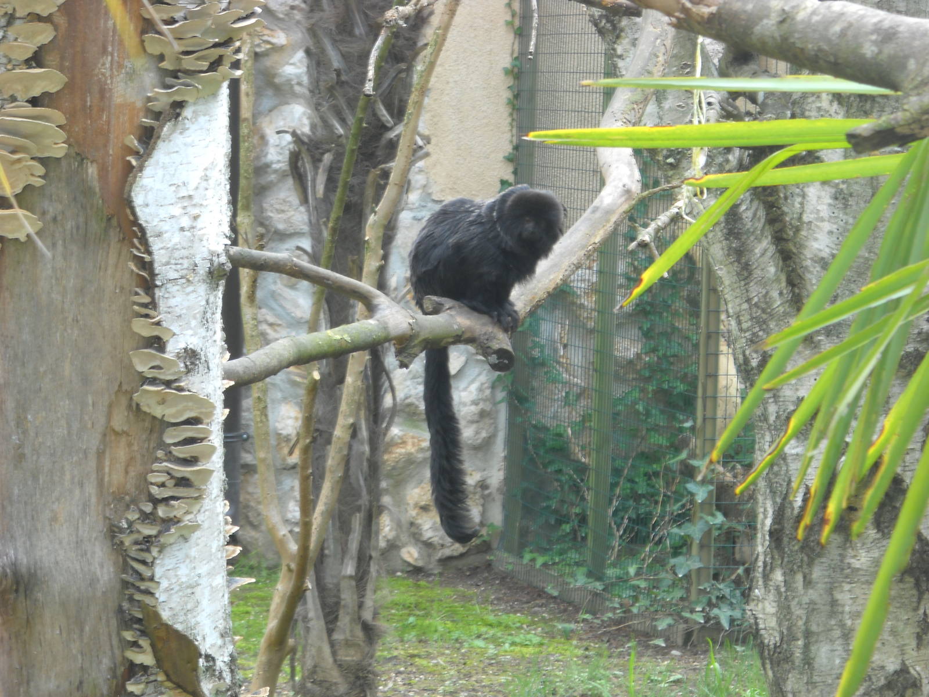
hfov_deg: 13.6
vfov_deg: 10.2
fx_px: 3891
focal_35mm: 145
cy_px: 348
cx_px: 464
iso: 64
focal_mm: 24.03
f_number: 6.7
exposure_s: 1/15
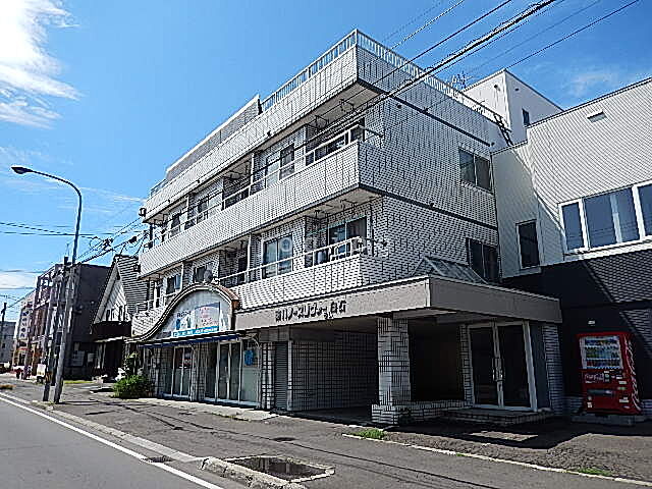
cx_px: 326
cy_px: 244
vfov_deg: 54.9
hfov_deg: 69.4
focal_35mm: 25
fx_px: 471
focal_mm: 4.5
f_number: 6.8
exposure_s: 1/400
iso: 125
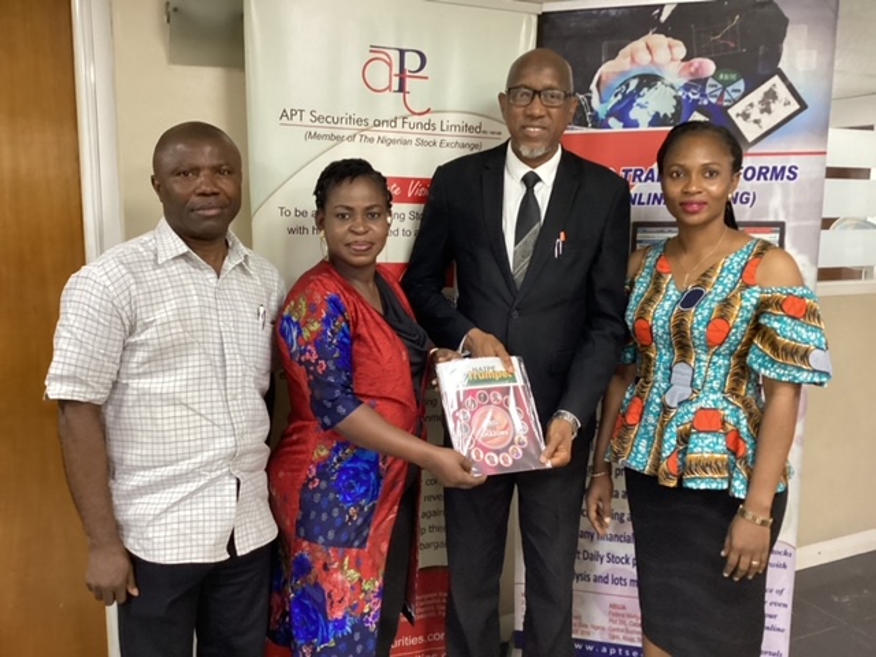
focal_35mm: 31
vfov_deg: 45.4
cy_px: 328
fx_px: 784
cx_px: 438
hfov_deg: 58.4
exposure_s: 1/25
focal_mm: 3.3
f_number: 2.4
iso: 400
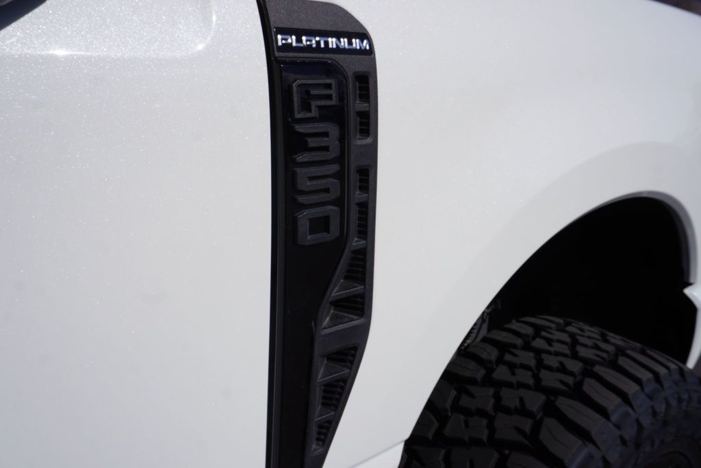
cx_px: 350
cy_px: 234
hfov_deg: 61.9
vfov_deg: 43.7
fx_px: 584
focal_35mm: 30
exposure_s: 1/500
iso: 100
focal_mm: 20
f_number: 10
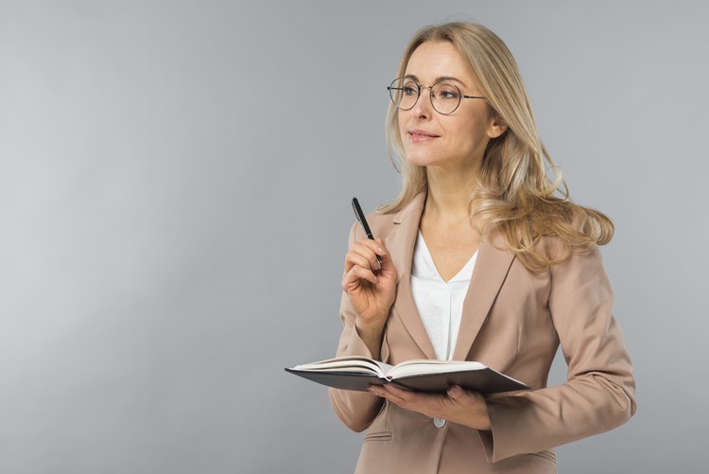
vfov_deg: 16.1
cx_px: 354
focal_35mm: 85
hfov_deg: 23.9
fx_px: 1675
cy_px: 237
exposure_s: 1/160
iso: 125
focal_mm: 85
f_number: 5.6
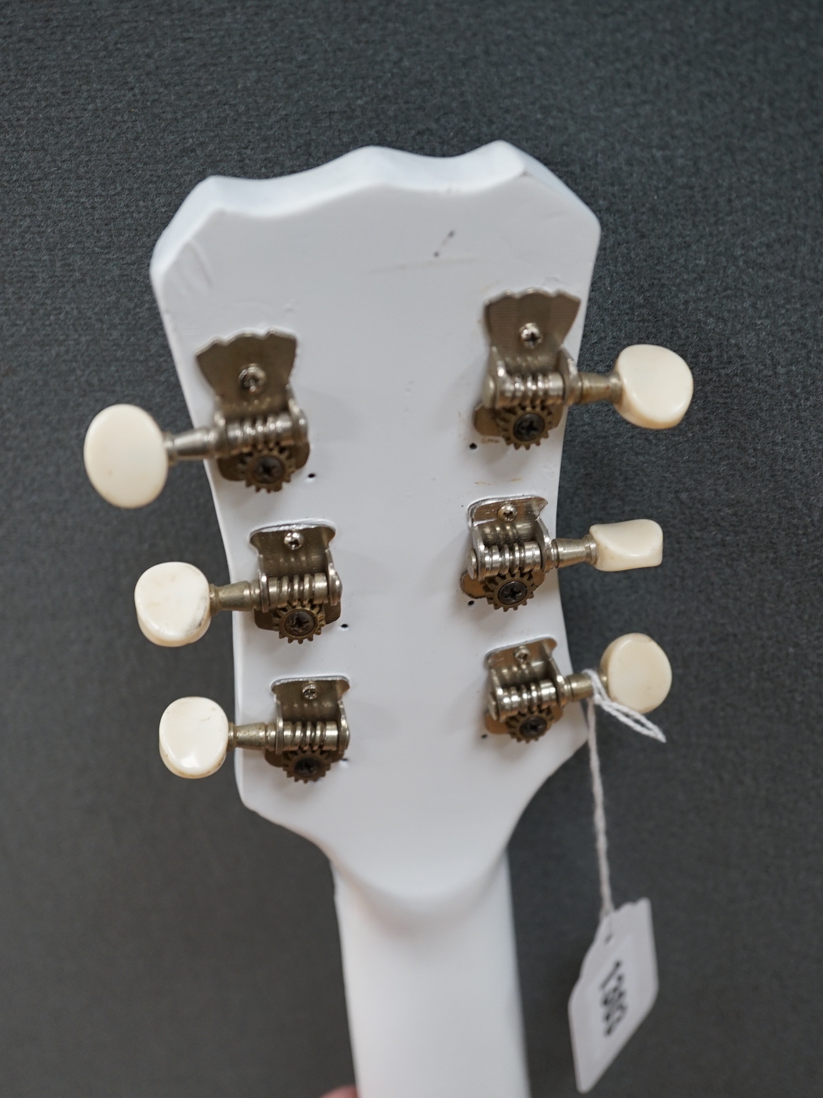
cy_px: 610
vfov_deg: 38.9
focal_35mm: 49
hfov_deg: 29.7
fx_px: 1554
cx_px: 414
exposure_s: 1/60
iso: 400
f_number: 3.5
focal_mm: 30
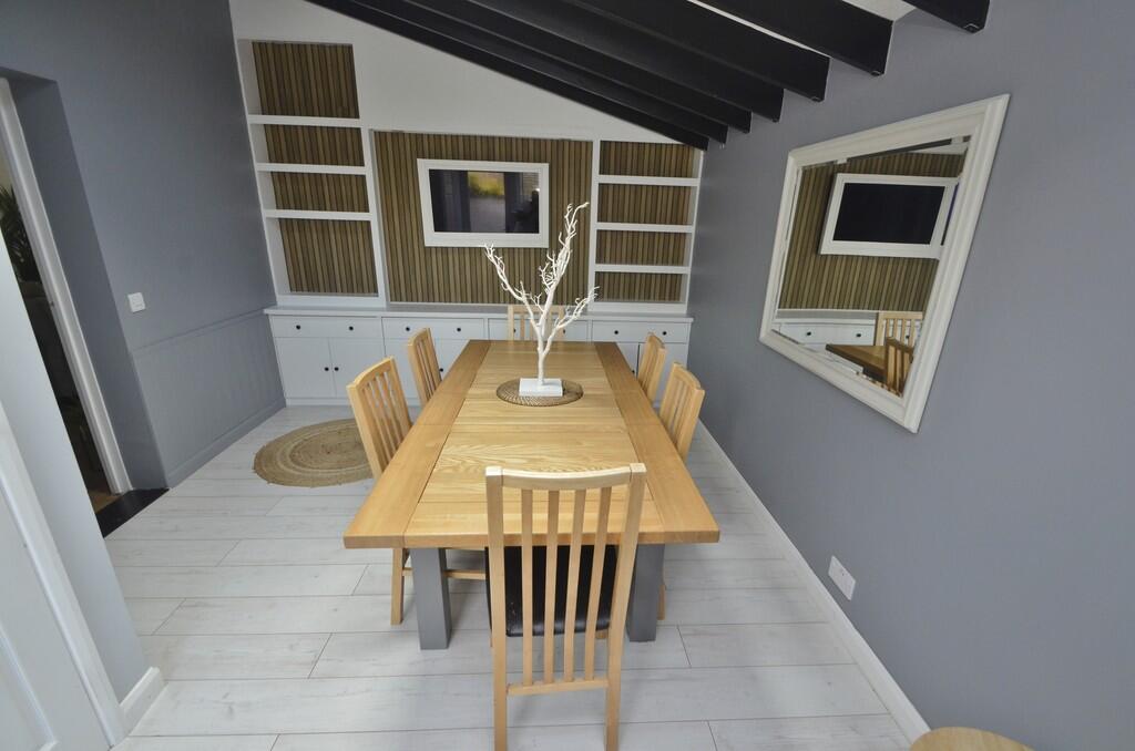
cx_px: 568
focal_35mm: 15
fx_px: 472
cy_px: 376
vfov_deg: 77.1
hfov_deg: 100.5
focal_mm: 10
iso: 800
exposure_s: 1/60
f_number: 7.1
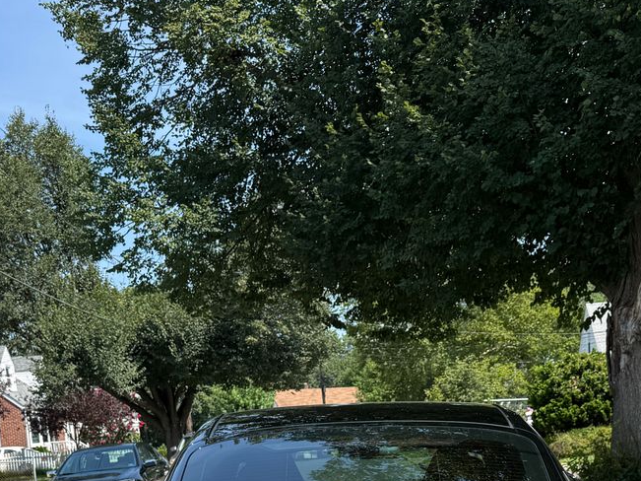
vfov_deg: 22.8
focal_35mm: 59
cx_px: 356
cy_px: 579
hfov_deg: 32.7
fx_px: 1092
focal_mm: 6.76
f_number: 1.78
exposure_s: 1/2232
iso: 80
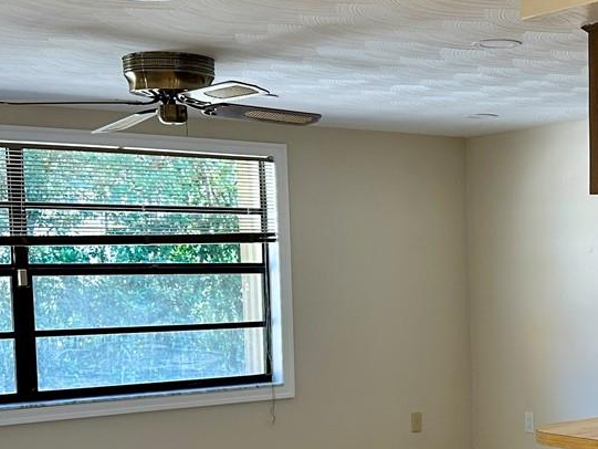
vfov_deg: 20.5
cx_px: 533
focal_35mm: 71
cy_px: 369
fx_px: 1227
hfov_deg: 26.5
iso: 100
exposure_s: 1/120
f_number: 1.78
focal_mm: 6.86
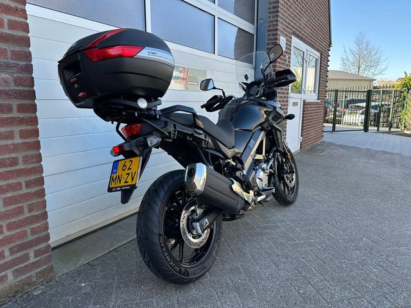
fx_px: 285
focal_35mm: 24
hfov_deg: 71.6
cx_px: 206
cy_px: 154
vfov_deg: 56.8
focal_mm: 6.86
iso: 80
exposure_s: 1/535
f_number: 1.78
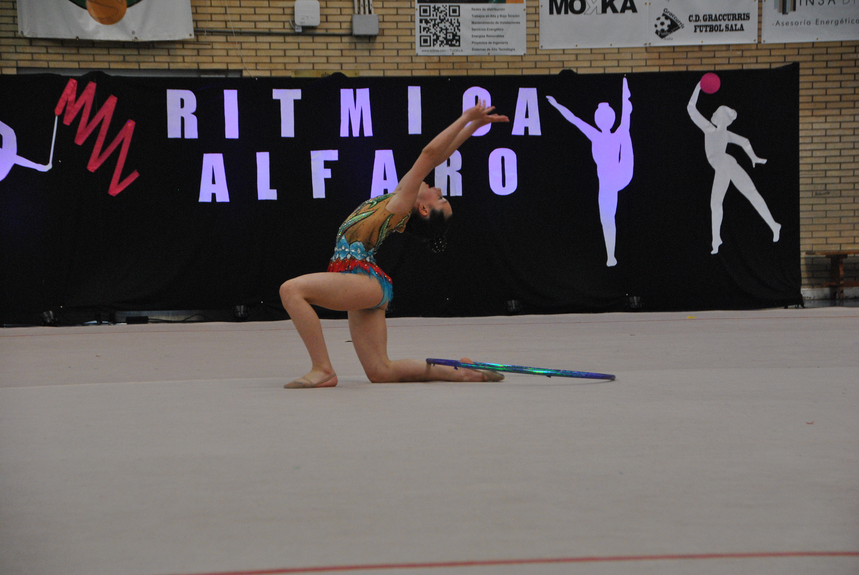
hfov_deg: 18.2
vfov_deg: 12.2
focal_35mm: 112
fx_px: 2688
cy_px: 288
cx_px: 430
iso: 800
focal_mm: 75
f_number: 5.3
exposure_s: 1/250
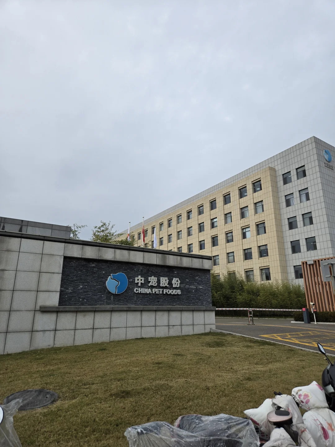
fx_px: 297
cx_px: 168
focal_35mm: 23
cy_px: 224
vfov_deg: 73.9
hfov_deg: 58.9
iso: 25
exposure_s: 1/2005
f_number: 1.8
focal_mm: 5.4
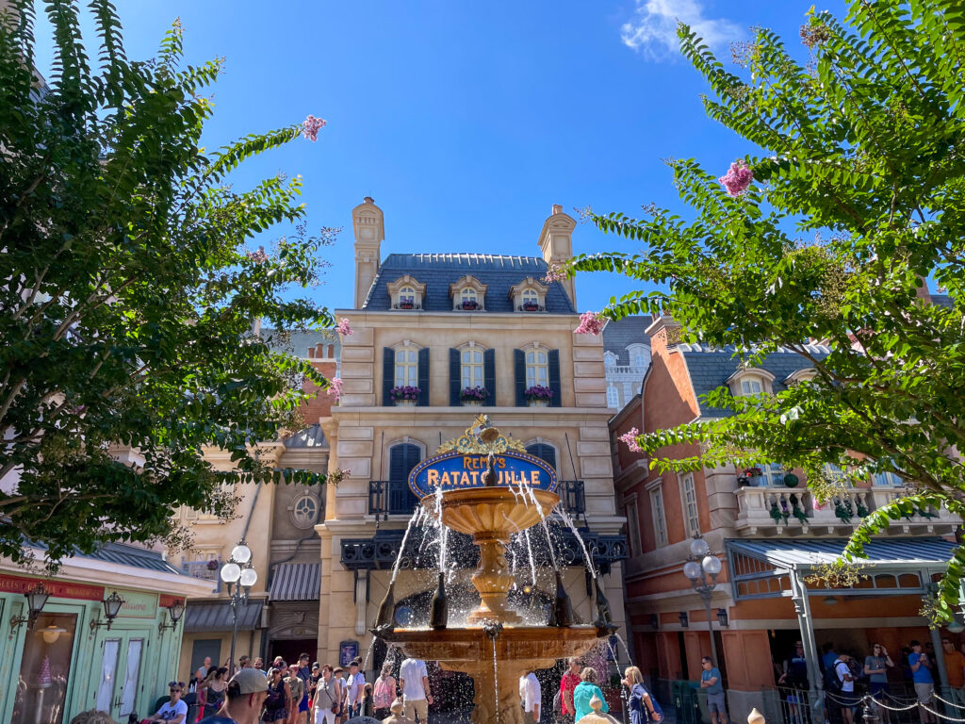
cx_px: 482
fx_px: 725
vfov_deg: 53.1
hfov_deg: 67.3
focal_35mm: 26
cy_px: 362
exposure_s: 1/1800
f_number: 1.6
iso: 32
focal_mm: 4.2
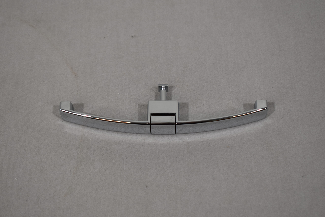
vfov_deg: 20.2
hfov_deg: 29.9
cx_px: 162
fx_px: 609
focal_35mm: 68
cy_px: 108
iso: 360
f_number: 5.6
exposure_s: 1/125
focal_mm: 45
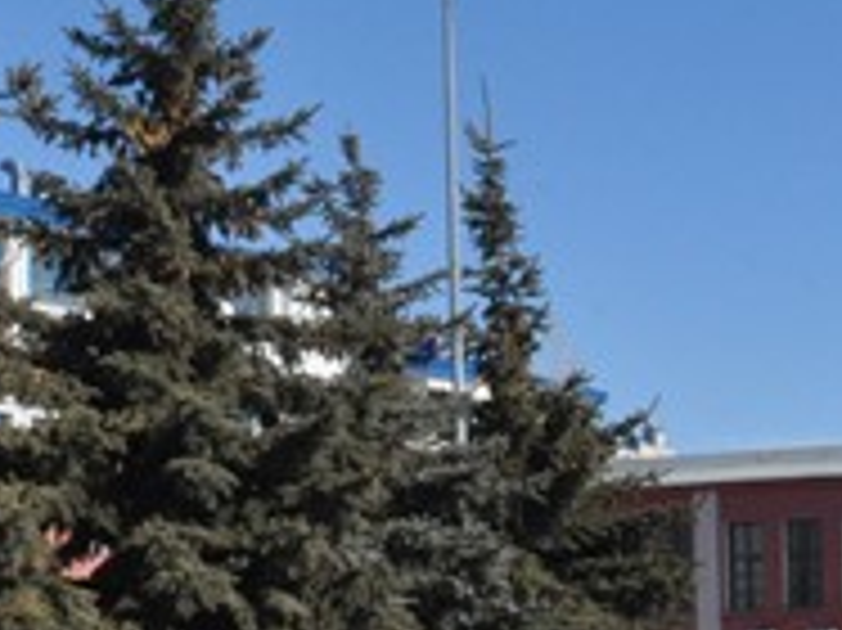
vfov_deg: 12.2
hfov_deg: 15.0
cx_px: 1319
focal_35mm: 120
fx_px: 2917
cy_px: 639
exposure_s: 1/500
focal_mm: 24
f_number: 22
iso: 1250
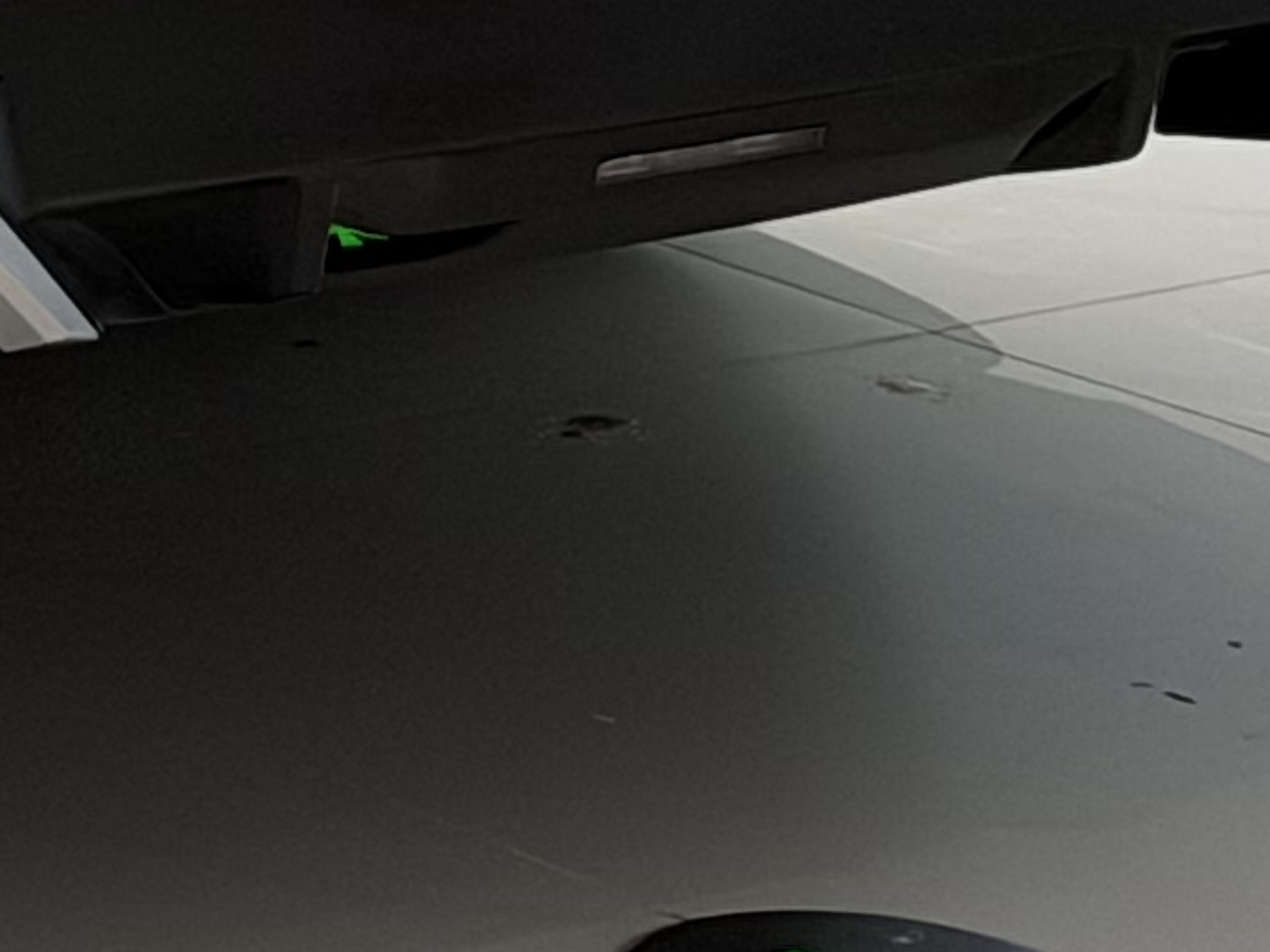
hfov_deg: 7.0
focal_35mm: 272
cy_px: -1223
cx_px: -1456
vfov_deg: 5.3
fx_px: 9979
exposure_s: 1/100
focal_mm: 6.76
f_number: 1.78
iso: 100
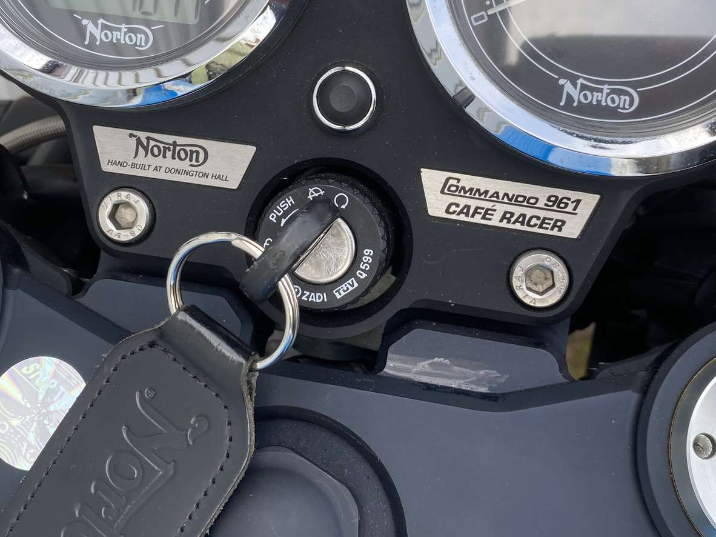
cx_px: 339
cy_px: 169
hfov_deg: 42.9
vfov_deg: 32.5
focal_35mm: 44
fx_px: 910
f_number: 1.8
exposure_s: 1/270
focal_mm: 4.25
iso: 32
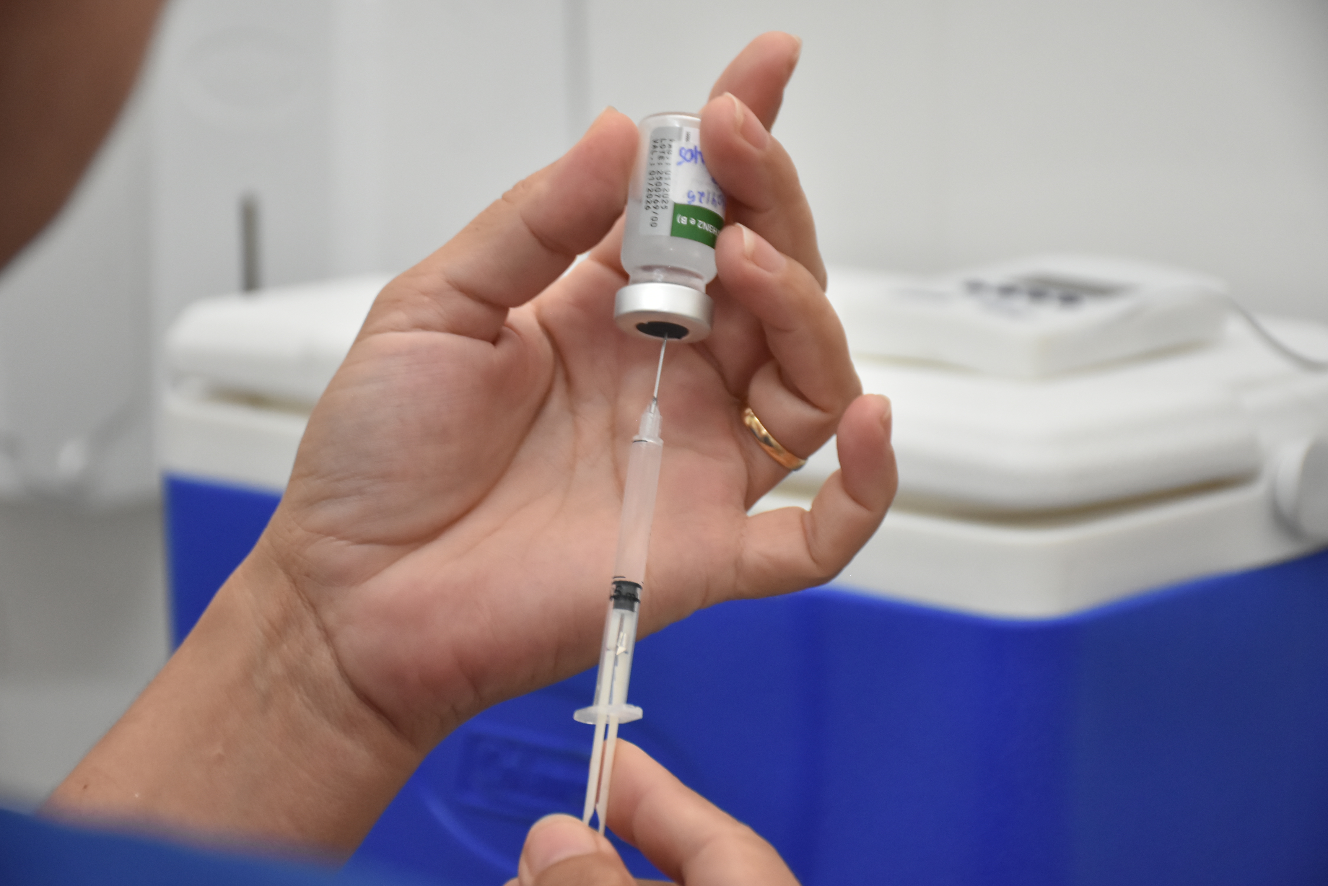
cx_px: 664
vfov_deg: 11.4
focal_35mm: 120
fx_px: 4428
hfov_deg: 17.1
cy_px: 443
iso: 1600
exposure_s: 1/125
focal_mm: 80
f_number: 5.6
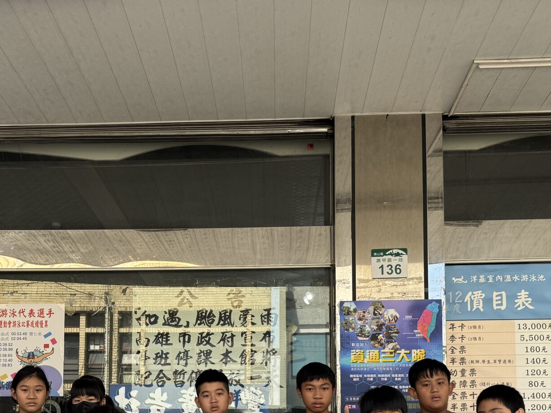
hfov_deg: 38.1
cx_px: 226
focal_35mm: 50
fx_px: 796
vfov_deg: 27.7
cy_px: 392
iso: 80
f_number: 1.78
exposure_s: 1/454
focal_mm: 6.76
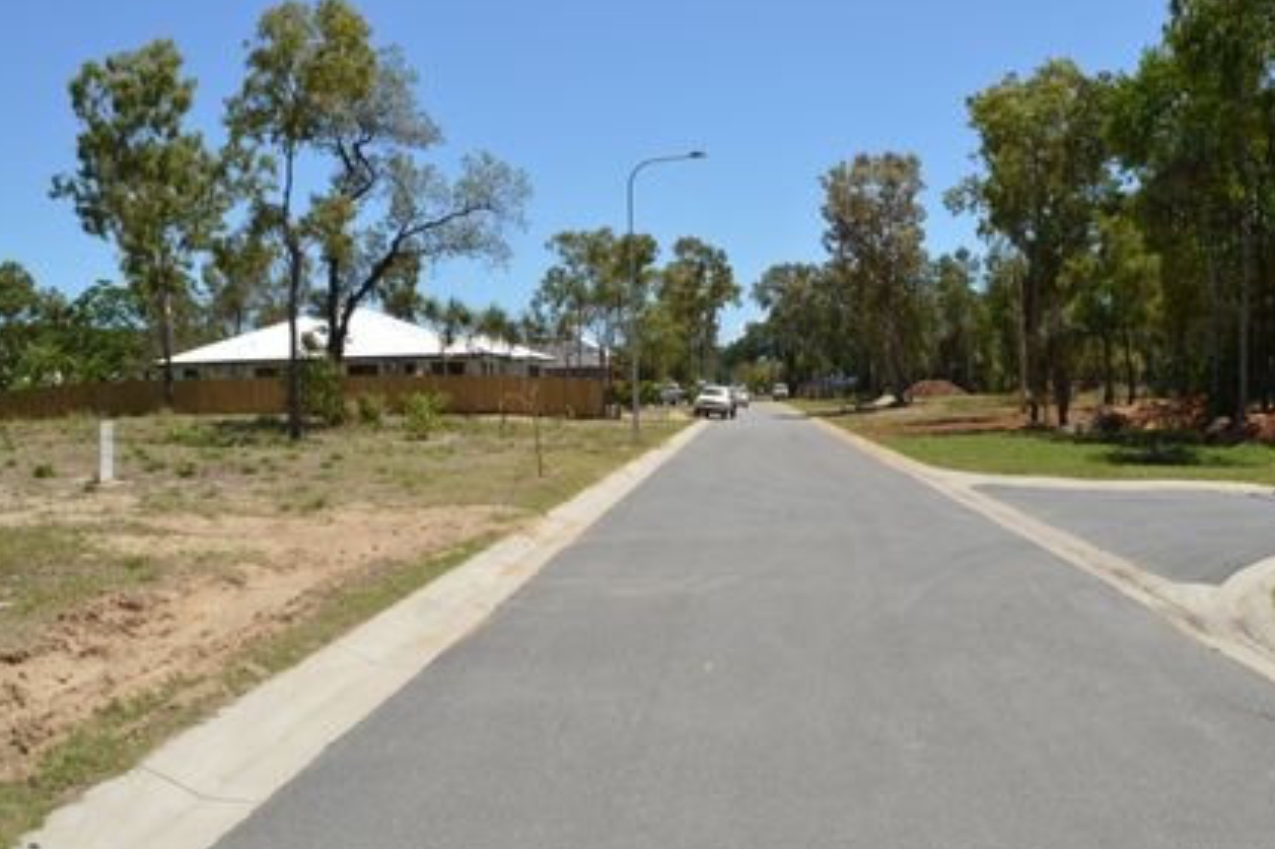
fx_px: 1310
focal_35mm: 37
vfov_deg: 35.9
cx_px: 694
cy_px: 467
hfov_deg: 51.8
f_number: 13
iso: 100
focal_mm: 22
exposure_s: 1/125
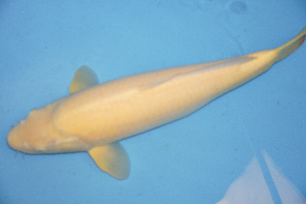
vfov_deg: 23.1
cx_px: 153
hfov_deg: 34.2
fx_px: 497
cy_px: 102
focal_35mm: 58
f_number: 4.5
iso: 1600
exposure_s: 1/160
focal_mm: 39
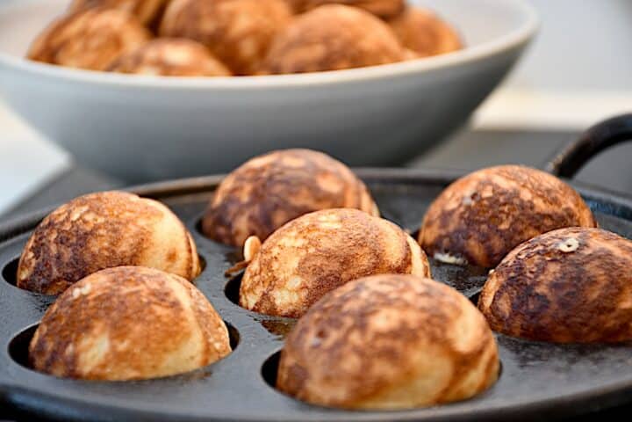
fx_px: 2229
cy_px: 211
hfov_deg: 16.1
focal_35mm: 127
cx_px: 316
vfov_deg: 10.8
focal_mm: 85
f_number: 5.3
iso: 900
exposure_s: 1/60
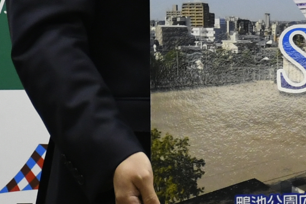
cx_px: 550
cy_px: -67
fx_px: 4004
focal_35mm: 471
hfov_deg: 4.3
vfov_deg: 2.9
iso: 1600
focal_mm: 56
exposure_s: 1/100
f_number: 4.8
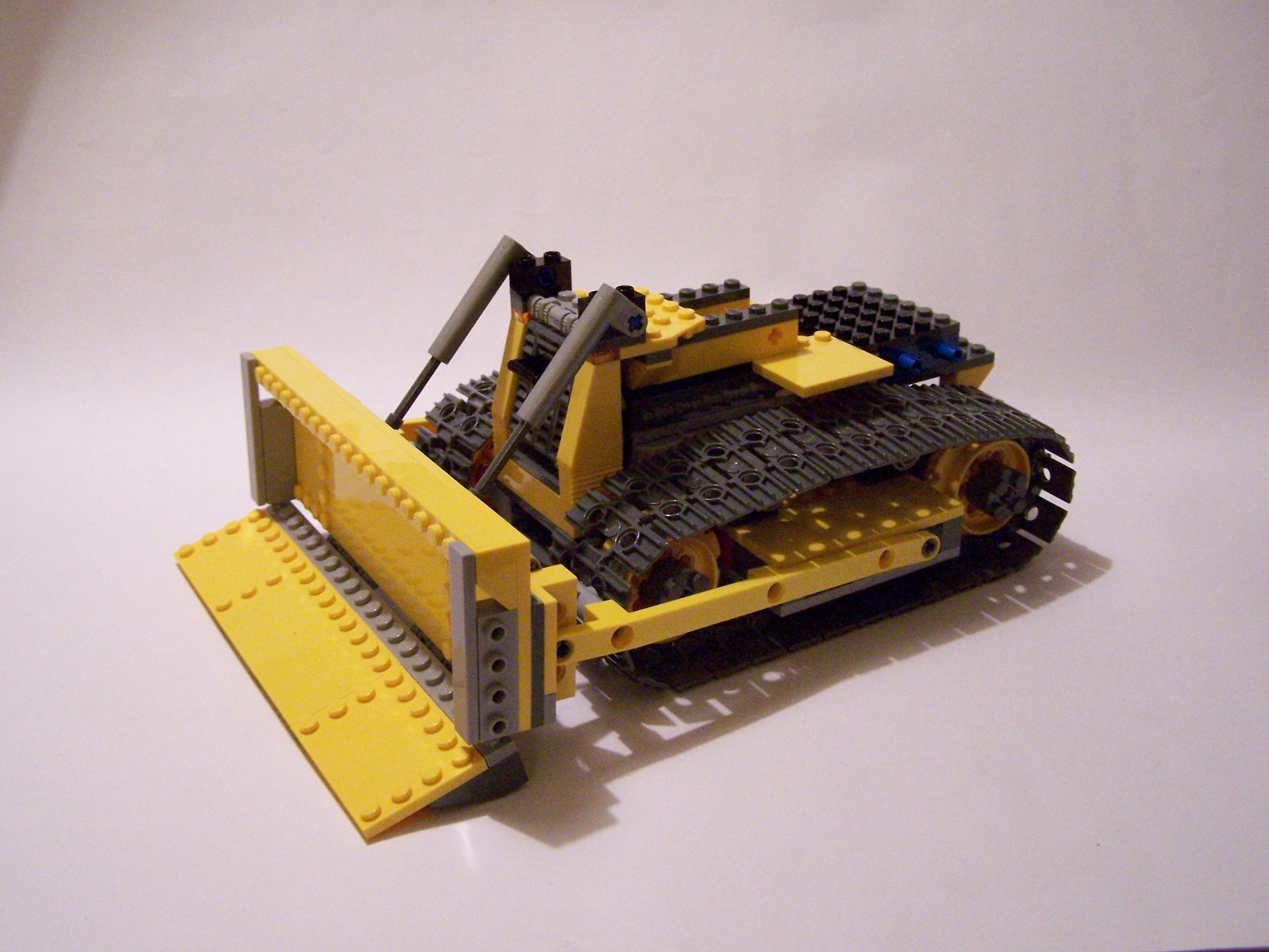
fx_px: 1393
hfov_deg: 49.0
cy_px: 476
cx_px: 634
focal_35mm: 38
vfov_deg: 37.7
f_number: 2.8
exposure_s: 1/20
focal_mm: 6.3
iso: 400
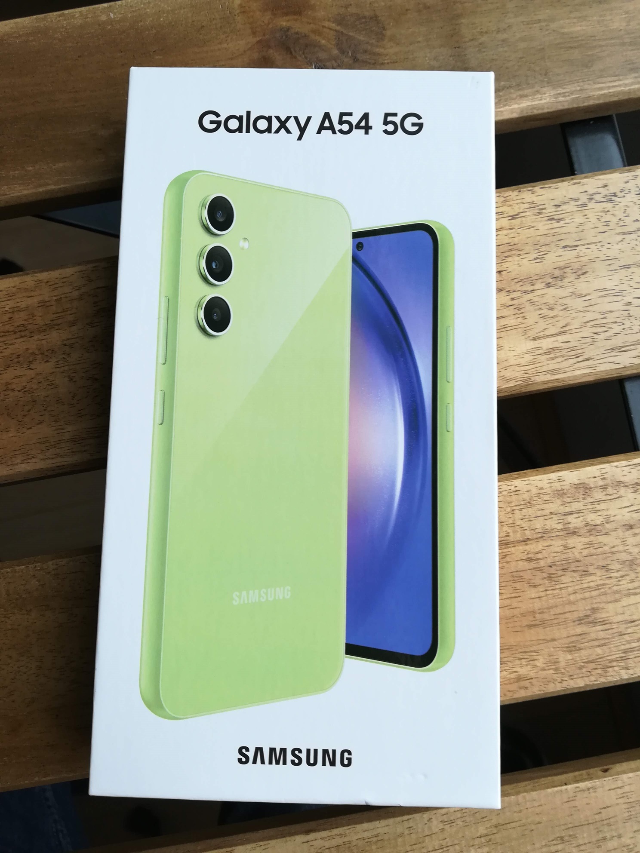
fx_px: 641
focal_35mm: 26
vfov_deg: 67.3
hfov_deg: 53.1
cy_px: 426
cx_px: 320
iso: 100
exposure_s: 1/60
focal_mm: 3.83
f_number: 2.2
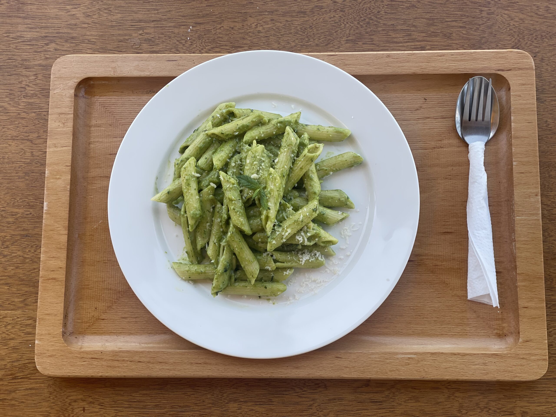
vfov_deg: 28.0
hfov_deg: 36.8
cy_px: 208
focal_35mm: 52
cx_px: 278
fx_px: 835
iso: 32
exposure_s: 1/400
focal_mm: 6
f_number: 2
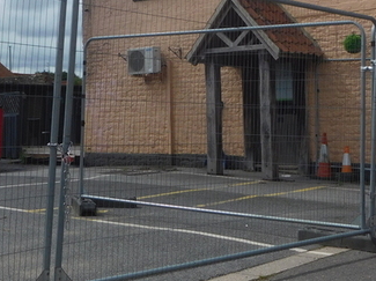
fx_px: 684
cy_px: 6
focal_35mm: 63
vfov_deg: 22.4
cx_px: 200
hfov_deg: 30.7
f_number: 7.2
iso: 125
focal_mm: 5.7
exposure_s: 1/400
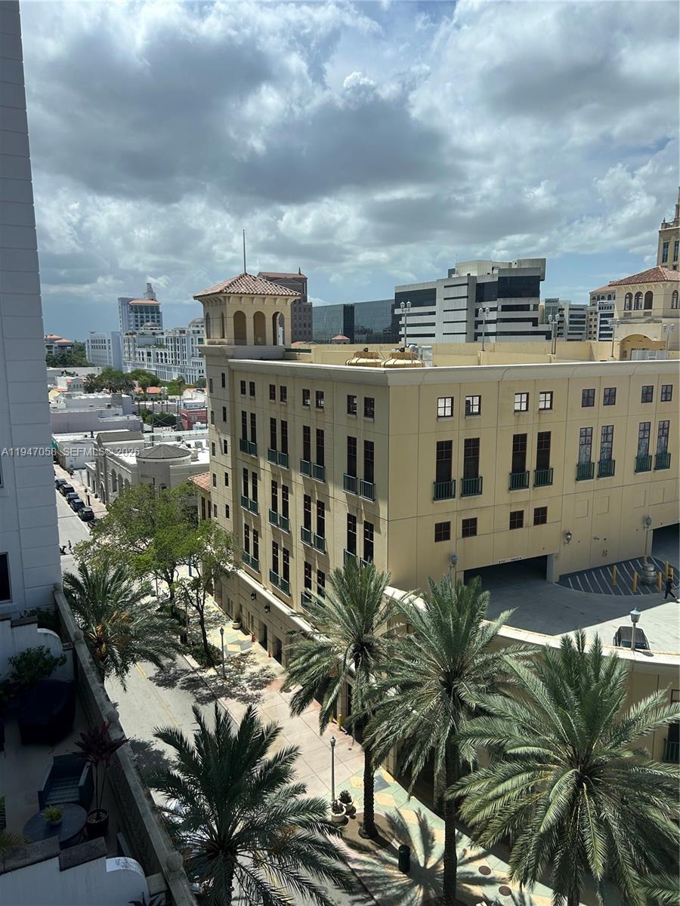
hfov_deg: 53.1
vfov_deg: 67.3
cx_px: 340
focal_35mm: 26
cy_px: 453
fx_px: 681
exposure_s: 1/2299
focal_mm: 5.7
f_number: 1.5
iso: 50
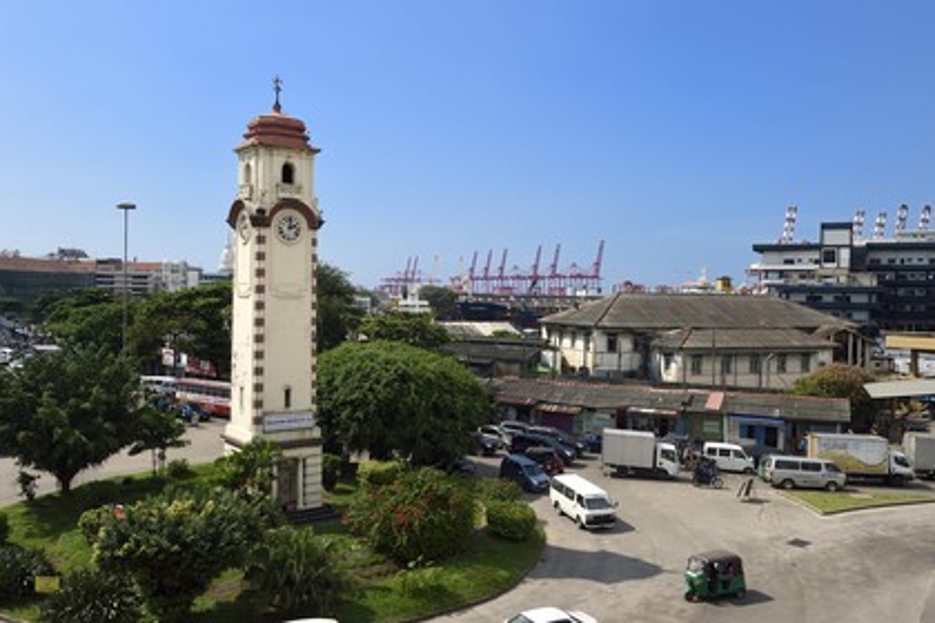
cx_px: 468
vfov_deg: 42.3
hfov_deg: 60.3
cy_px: 312
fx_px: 805
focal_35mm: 31
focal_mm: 31
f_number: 14
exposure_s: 1/250
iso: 200
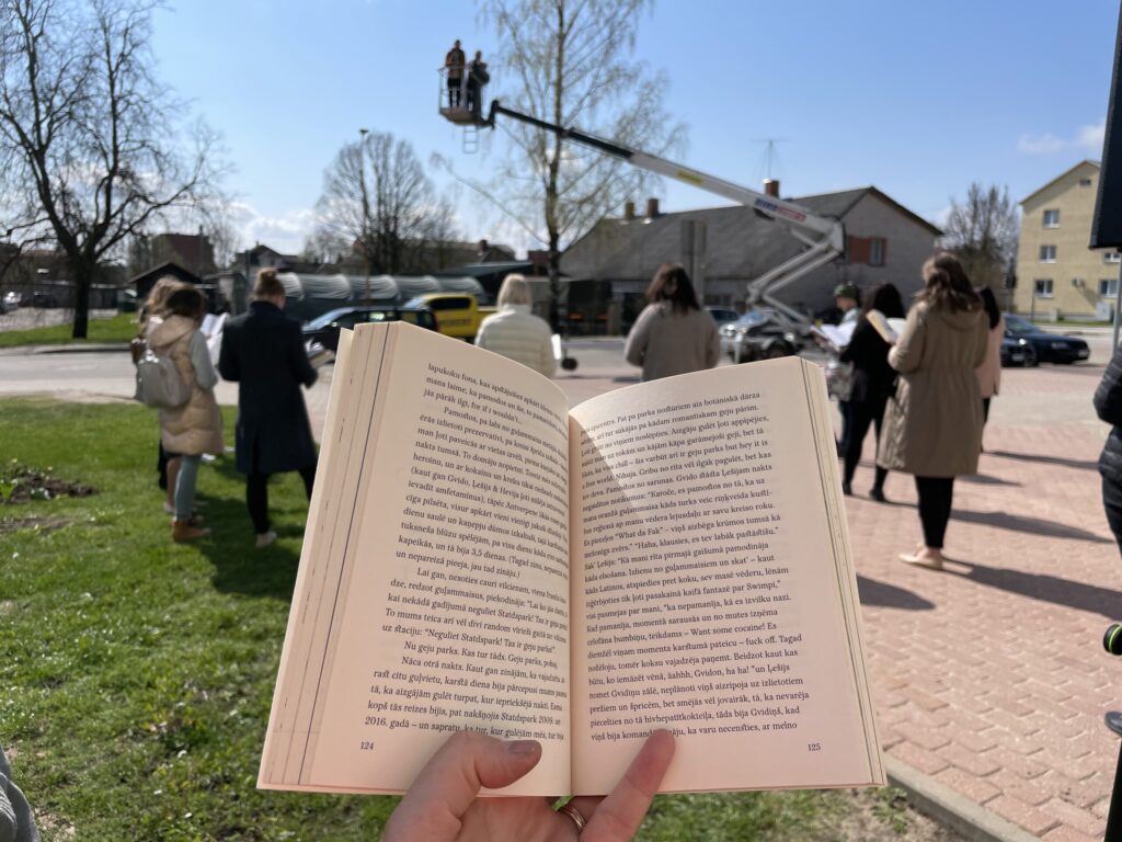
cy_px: 421
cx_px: 561
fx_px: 843
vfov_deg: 53.1
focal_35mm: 26
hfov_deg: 67.3
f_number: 1.6
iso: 32
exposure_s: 1/5291
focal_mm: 4.2
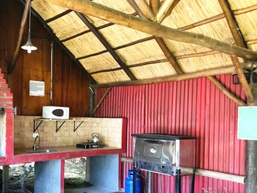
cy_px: 125
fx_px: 275
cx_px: 89
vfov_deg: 38.3
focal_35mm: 37
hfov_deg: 49.4
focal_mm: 3.99
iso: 80
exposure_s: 1/15
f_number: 1.8
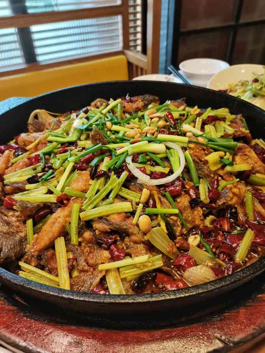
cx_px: 132
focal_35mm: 26
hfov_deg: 53.1
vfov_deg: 67.3
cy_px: 176
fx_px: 265
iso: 320
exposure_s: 1/100
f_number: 1.8
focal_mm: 5.58
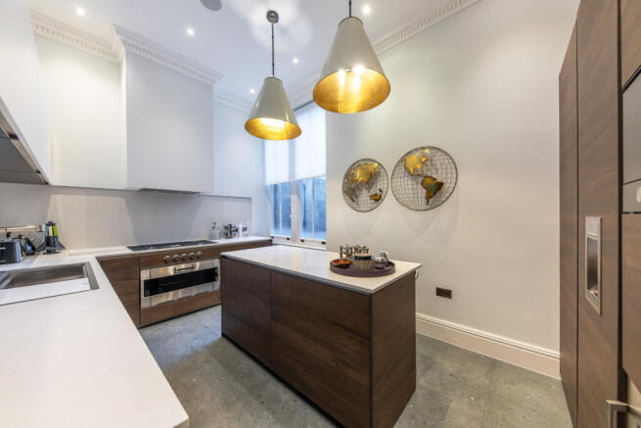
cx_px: 320
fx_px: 214
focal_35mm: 12
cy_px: 214
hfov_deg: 112.6
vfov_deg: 90.0
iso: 400
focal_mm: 12
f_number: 8
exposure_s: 1/5
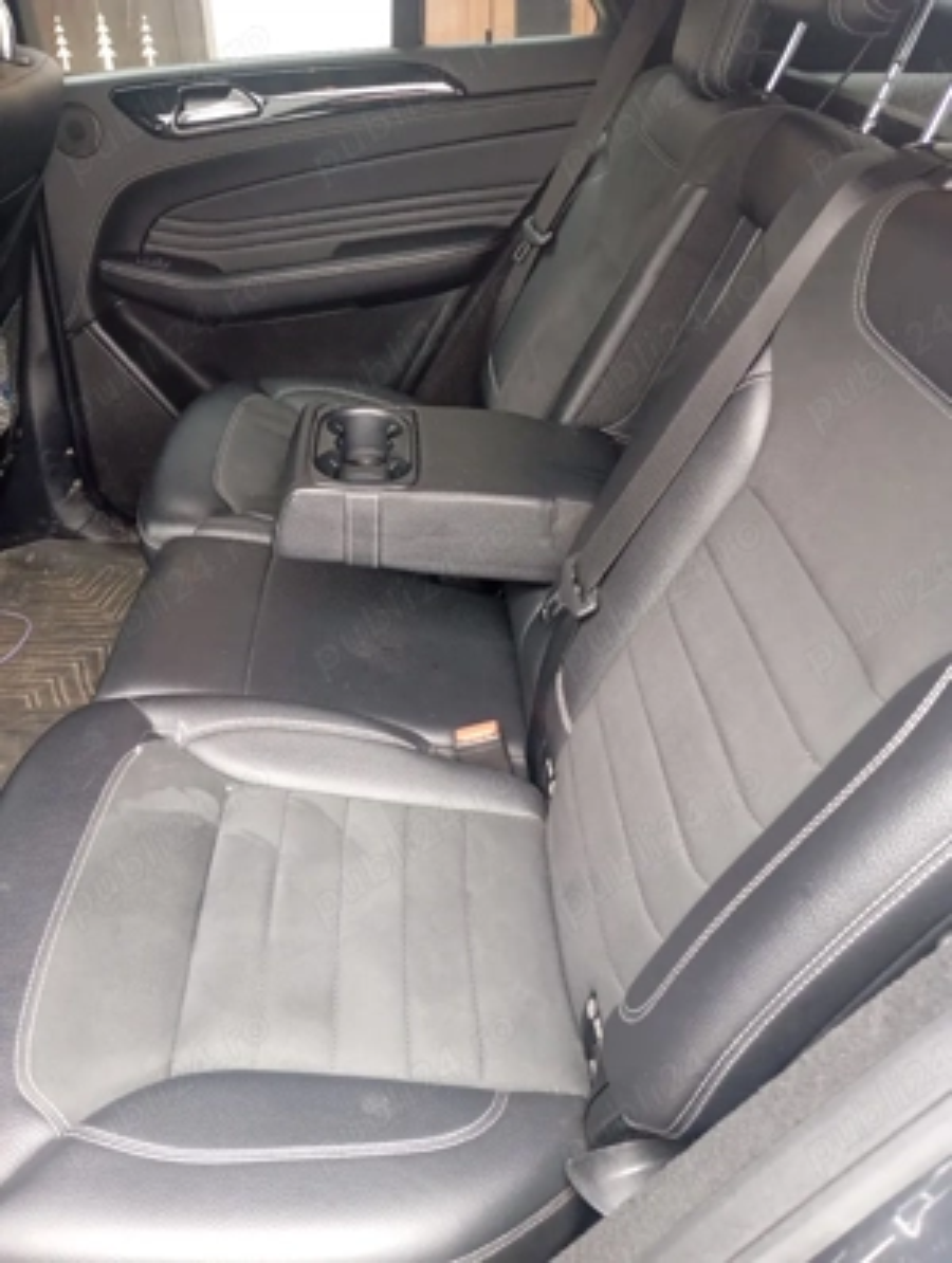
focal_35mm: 28
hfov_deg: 49.9
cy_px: 632
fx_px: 1023
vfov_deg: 63.4
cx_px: 476
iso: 1203
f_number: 1.8
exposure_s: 1/33.3
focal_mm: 4.22
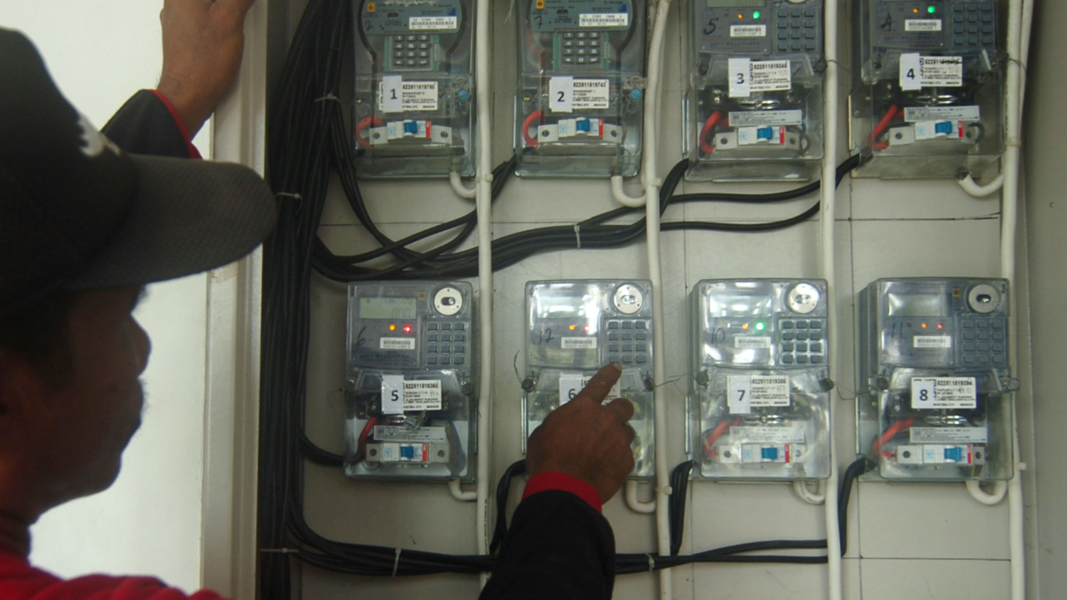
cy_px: 414
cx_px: 463
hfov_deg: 41.2
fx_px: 1415
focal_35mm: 50
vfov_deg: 23.8
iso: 200
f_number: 4
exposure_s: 1/125
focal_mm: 24
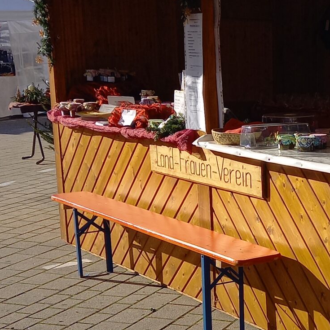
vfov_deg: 22.3
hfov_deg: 21.4
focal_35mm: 77
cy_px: 235
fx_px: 830
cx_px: 358
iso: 50
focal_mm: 4.65
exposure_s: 1/1054
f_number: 1.8
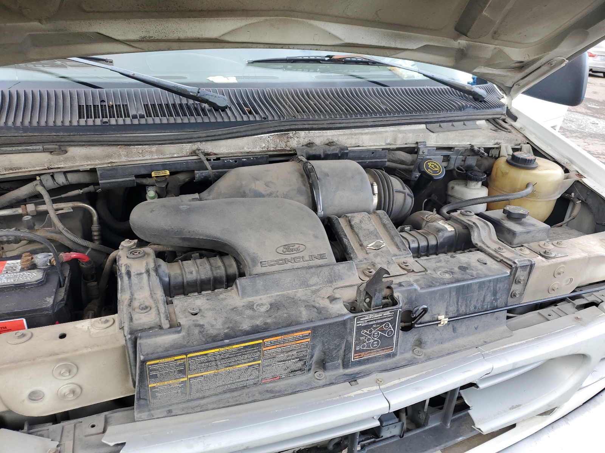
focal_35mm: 26
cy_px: 226
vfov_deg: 53.1
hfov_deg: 67.3
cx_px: 302
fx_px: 454
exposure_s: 1/222
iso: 50
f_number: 1.5
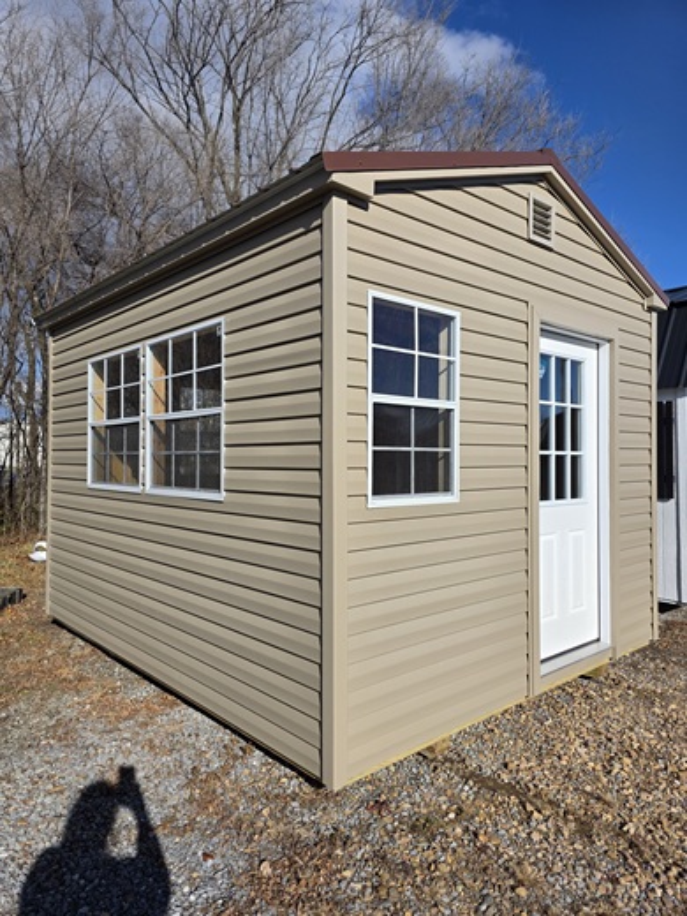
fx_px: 609
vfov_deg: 73.9
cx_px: 344
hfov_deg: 58.9
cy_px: 458
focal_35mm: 23
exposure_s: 1/7944
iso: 64
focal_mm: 6.3
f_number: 1.7
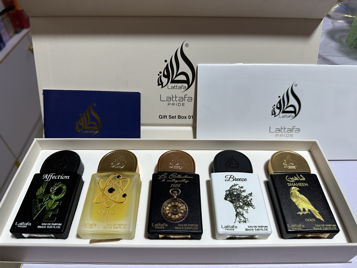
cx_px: 178
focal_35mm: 24
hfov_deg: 71.6
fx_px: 248
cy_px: 134
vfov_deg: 56.8
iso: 200
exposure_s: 1/121
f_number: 1.78
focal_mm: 6.86
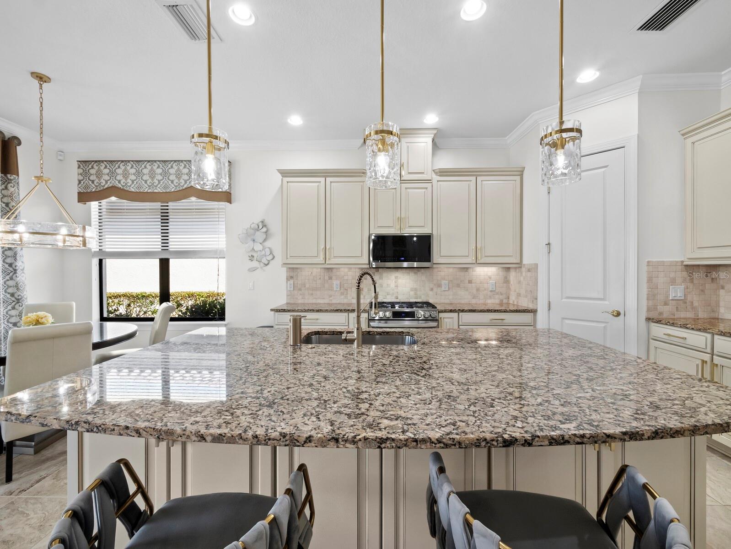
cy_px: 274
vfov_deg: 85.7
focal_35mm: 14
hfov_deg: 102.0
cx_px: 366
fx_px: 296
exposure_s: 1/3
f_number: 14
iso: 320
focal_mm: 7
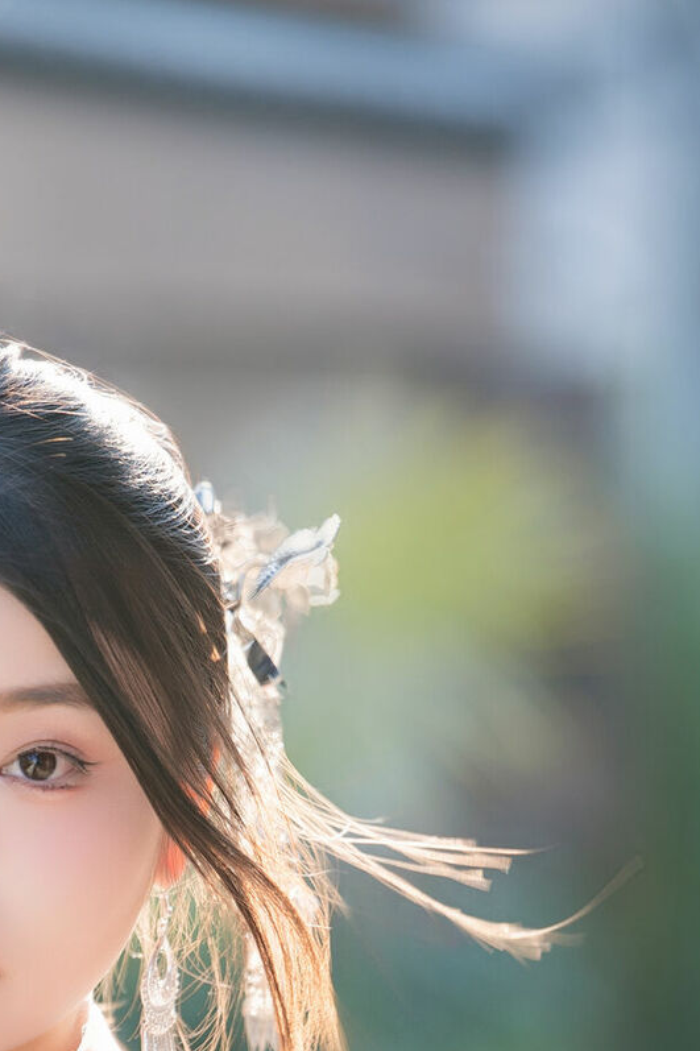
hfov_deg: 5.5
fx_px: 7323
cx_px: 73
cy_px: 1037
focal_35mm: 251
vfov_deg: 8.2
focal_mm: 127
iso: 125
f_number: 2.8
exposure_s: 1/125
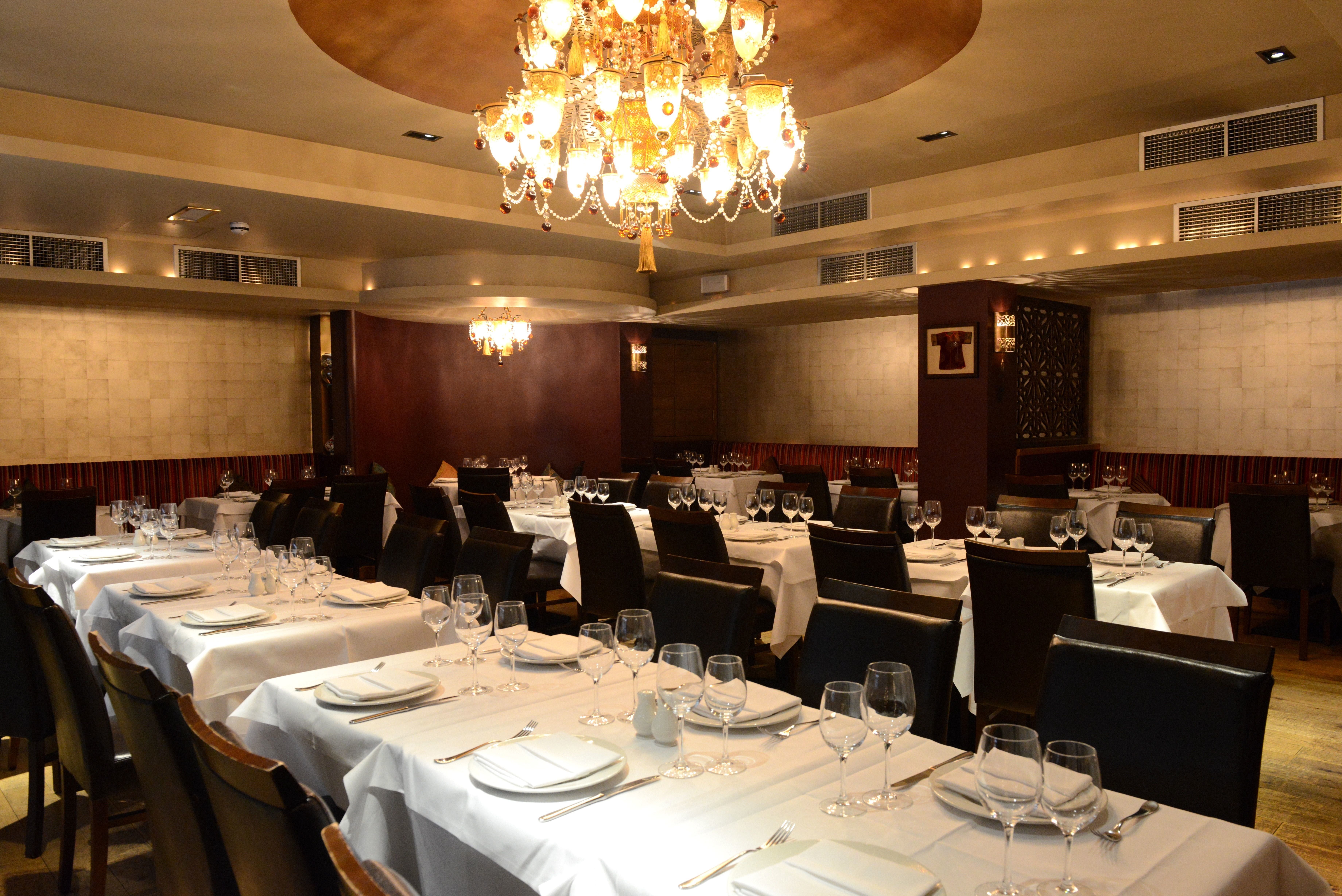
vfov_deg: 53.2
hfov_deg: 73.7
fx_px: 895
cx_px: 671
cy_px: 448
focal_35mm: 24
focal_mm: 24
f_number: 8
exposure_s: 1/25
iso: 2800
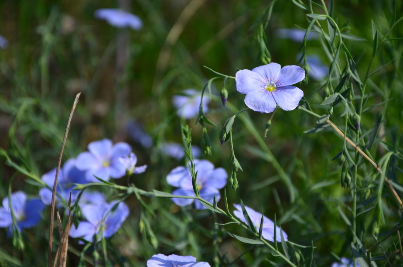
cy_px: 137
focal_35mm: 175
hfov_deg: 11.8
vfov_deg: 7.8
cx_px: 189
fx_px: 1950
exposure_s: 1/500
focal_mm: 105
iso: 100
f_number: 5.6
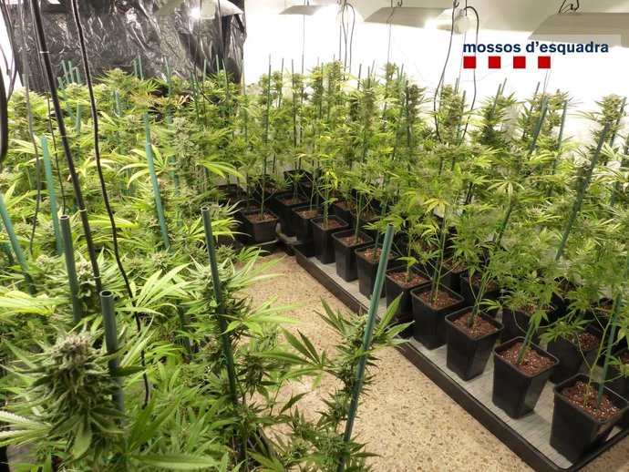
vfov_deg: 54.9
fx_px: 454
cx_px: 314
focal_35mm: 25
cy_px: 236
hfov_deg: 69.4
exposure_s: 1/100
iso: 160
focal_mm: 4.5
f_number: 4
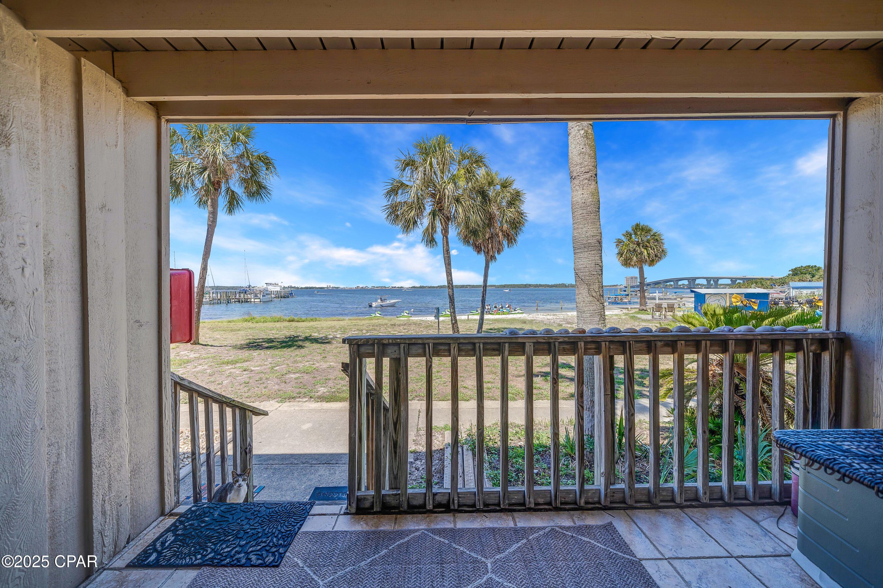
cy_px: 294
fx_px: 294
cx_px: 442
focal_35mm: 12
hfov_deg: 112.6
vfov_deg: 90.0
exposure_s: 1/400
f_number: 5.6
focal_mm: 12
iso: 100
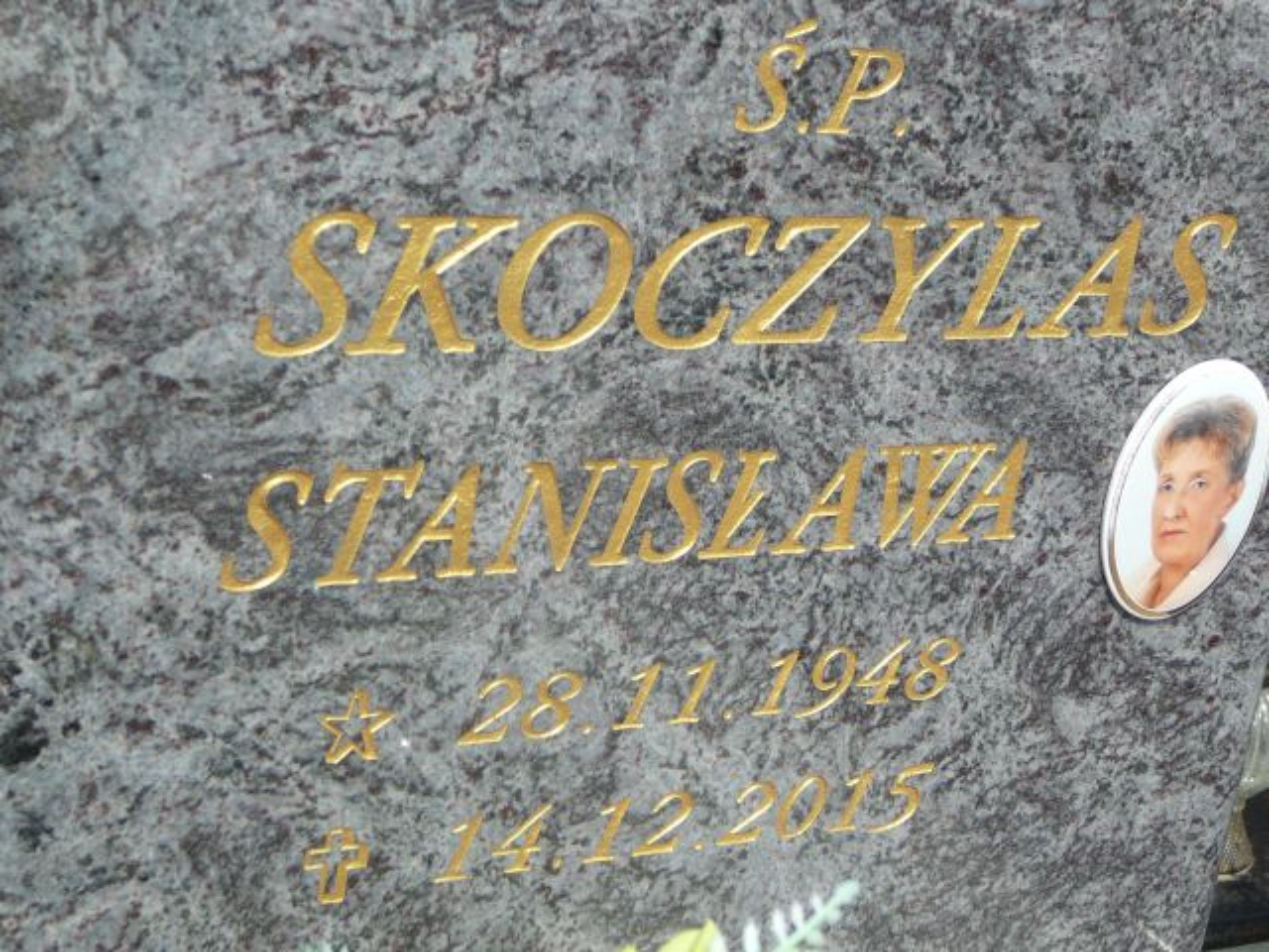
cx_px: 634
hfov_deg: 25.3
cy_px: 476
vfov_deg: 19.1
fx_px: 2823
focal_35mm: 77
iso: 80
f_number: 3.7
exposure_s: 1/800
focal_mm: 11.5
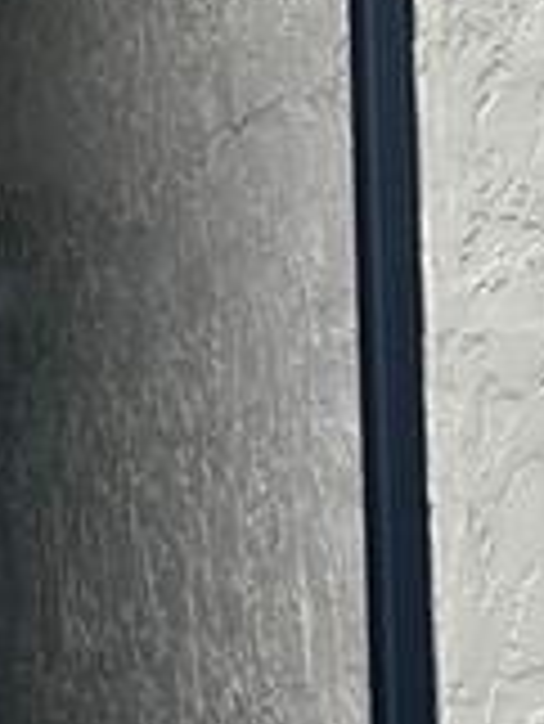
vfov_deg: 10.1
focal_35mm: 194
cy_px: 760
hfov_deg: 7.5
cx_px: -391
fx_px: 4060
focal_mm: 5.1
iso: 50
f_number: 1.6
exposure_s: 1/233
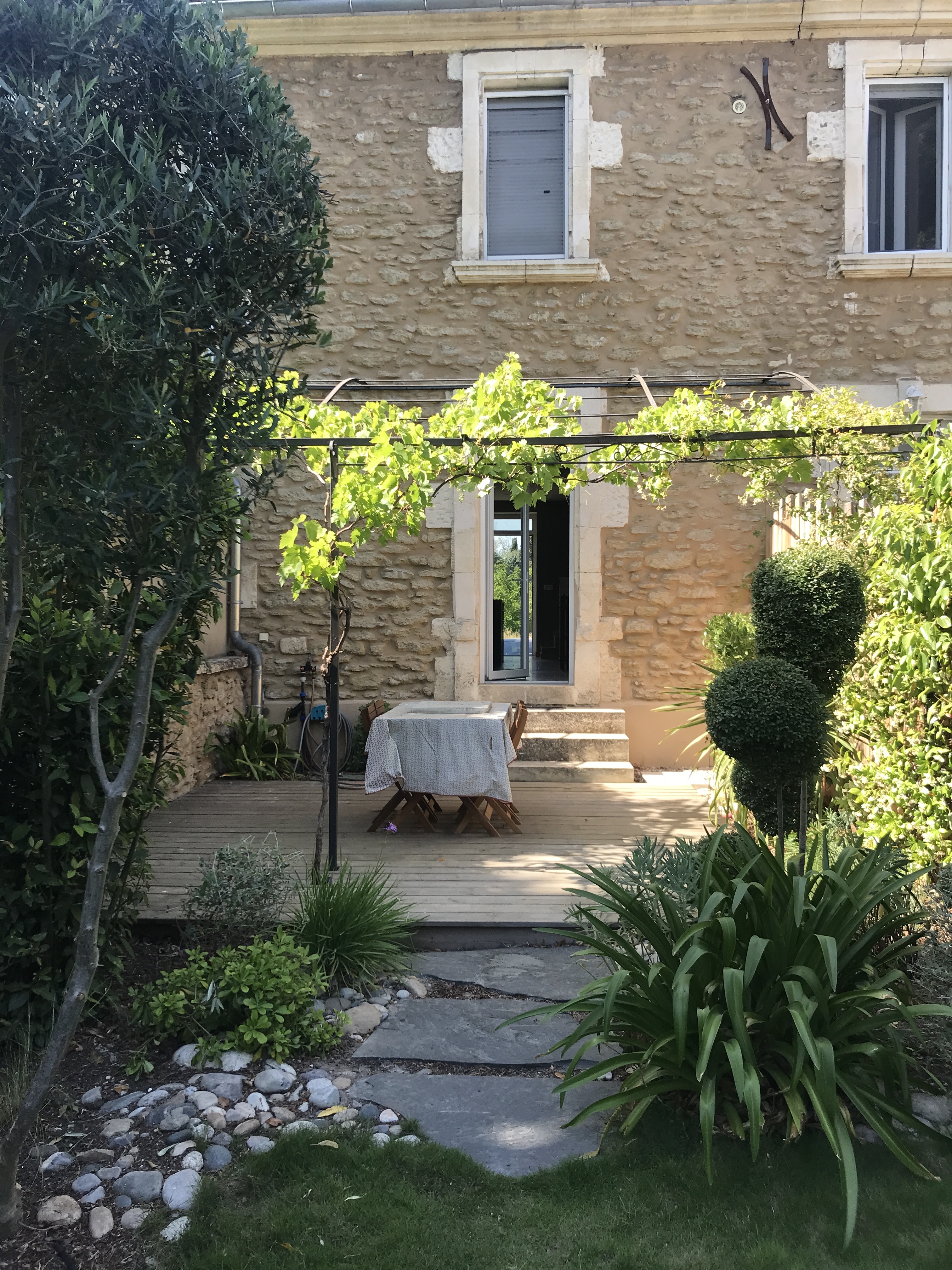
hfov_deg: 49.7
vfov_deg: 63.4
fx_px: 1027
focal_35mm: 28
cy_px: 635
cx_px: 476
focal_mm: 3.99
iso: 20
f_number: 1.8
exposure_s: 1/476
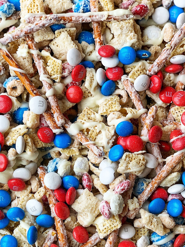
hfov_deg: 16.2
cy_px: 183
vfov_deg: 21.4
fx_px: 649
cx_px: 61
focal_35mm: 91
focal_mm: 6
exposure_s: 1/122
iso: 32
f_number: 2.4
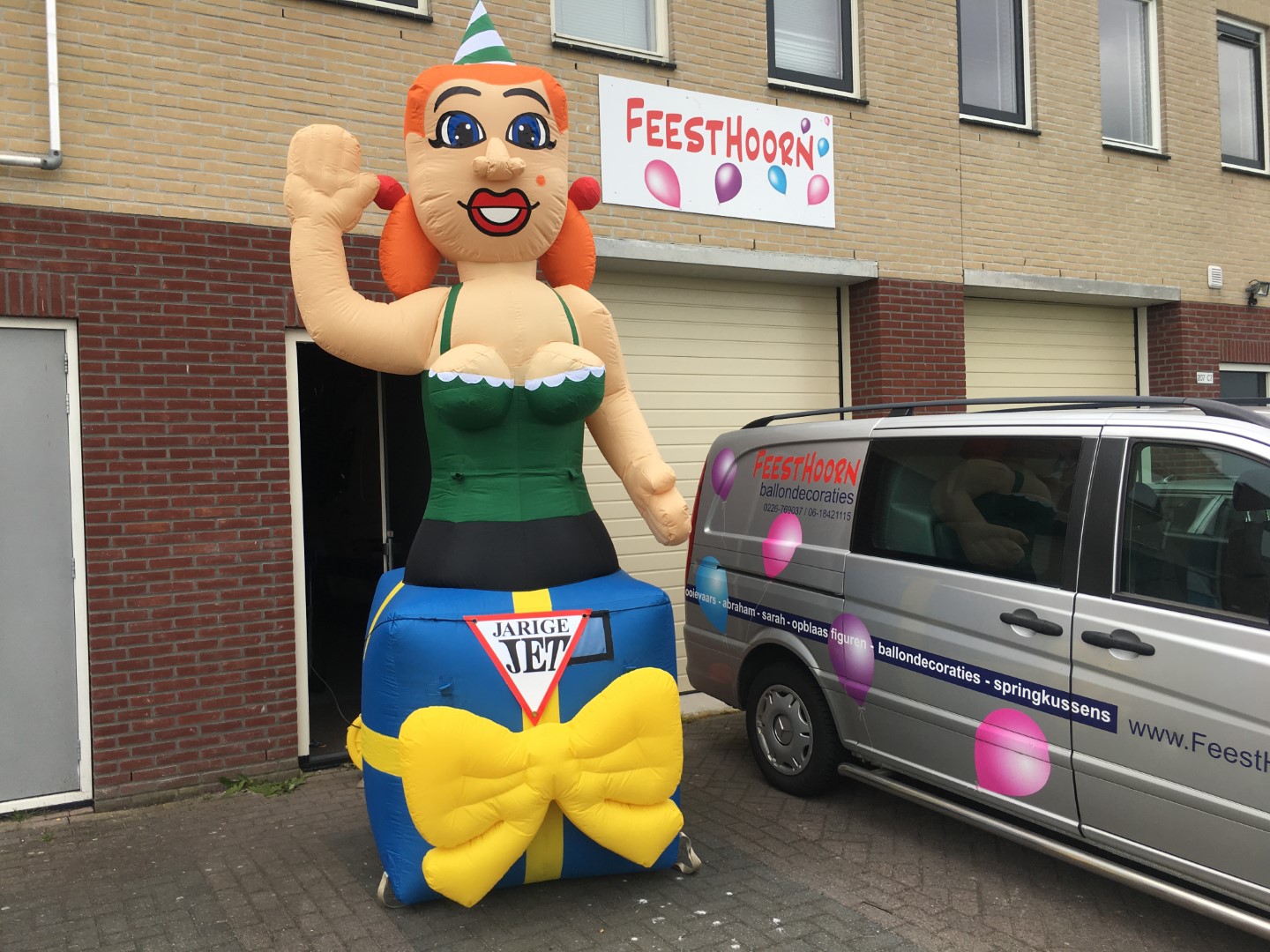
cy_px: 476
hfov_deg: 61.7
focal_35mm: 29
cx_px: 635
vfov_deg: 48.2
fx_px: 1064
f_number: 2.2
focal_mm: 4.15
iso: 25
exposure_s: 1/974
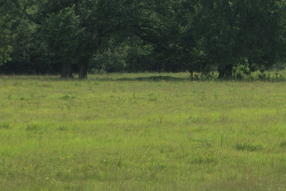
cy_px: 0
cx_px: 207
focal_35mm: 374
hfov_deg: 5.5
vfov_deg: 3.7
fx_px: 2970
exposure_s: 1/320
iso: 100
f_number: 8
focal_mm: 100
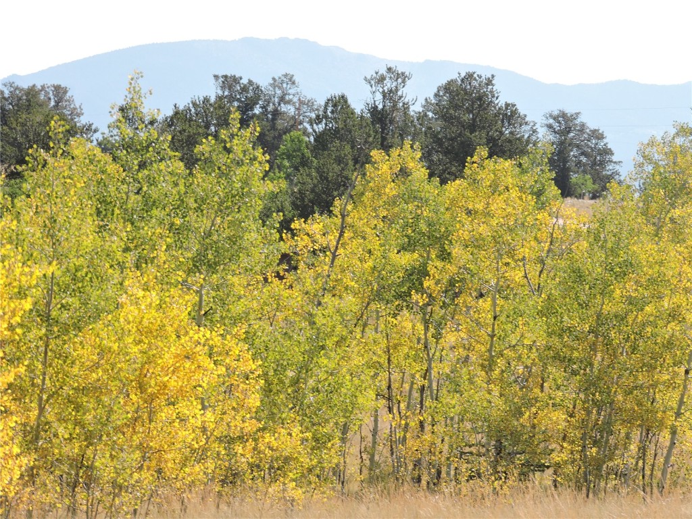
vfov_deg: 8.0
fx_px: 3698
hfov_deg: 10.7
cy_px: 260
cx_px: 346
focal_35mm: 185
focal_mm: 33
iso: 100
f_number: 4.6
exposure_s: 1/320
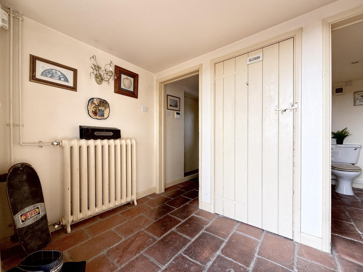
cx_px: 182
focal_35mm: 14
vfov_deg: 85.7
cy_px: 136
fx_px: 147
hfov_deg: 102.1
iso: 50
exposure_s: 1/99
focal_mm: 2.22
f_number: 2.2
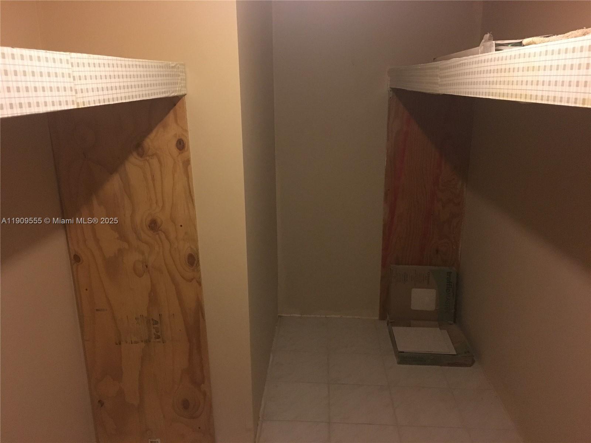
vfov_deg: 48.2
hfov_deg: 61.7
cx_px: 296
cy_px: 222
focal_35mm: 29
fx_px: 495
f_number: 2.2
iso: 320
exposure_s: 1/17
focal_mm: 4.15
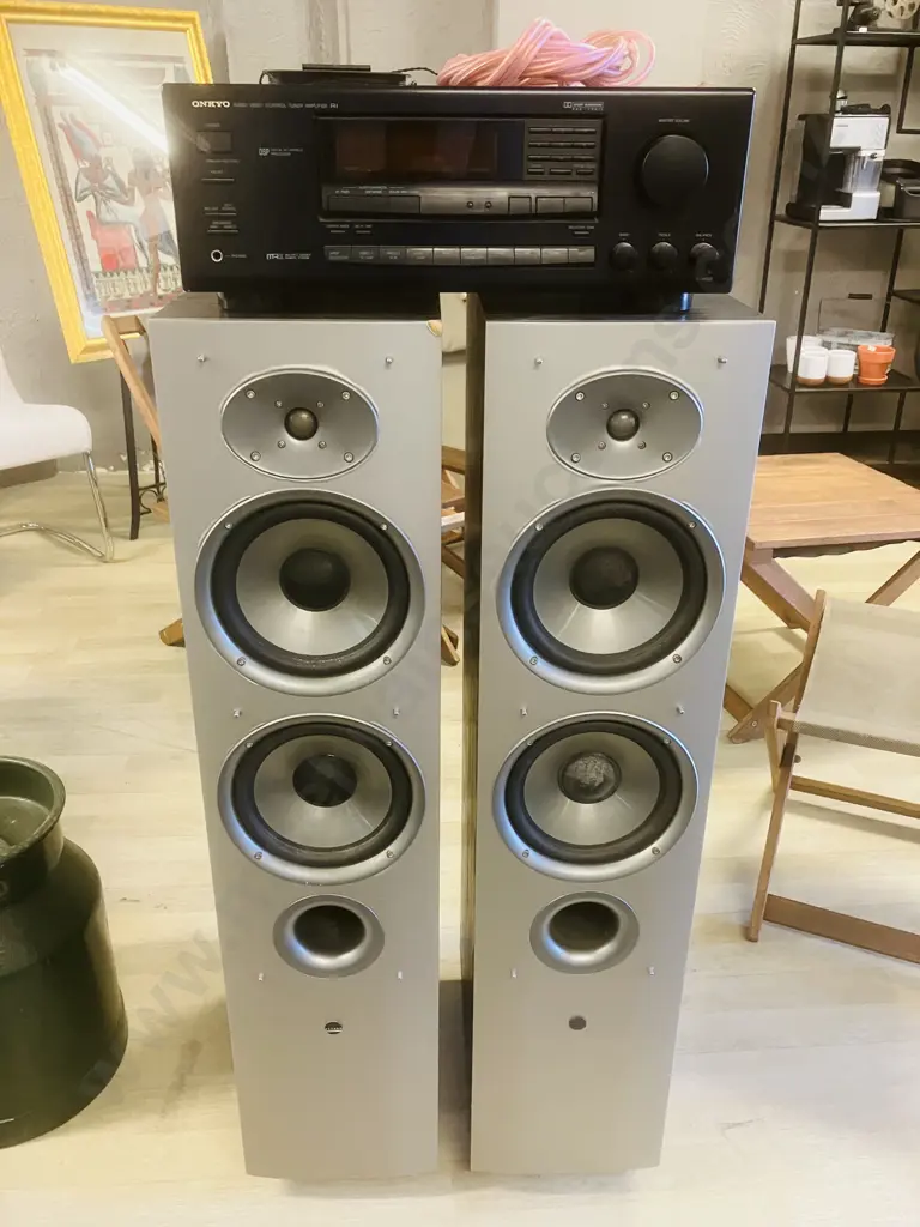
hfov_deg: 49.7
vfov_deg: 63.4
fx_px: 992
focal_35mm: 28
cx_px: 460
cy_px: 614
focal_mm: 3.99
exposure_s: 1/50
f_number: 1.8
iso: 320
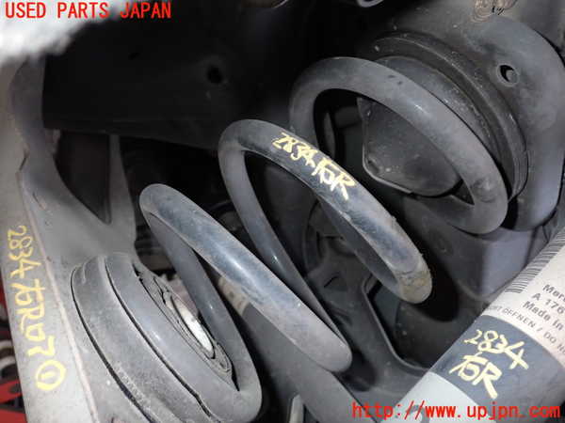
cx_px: 282
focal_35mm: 30
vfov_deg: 46.8
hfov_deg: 60.0
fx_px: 490
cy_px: 212
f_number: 6.3
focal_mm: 5.4
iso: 200
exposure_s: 1/30
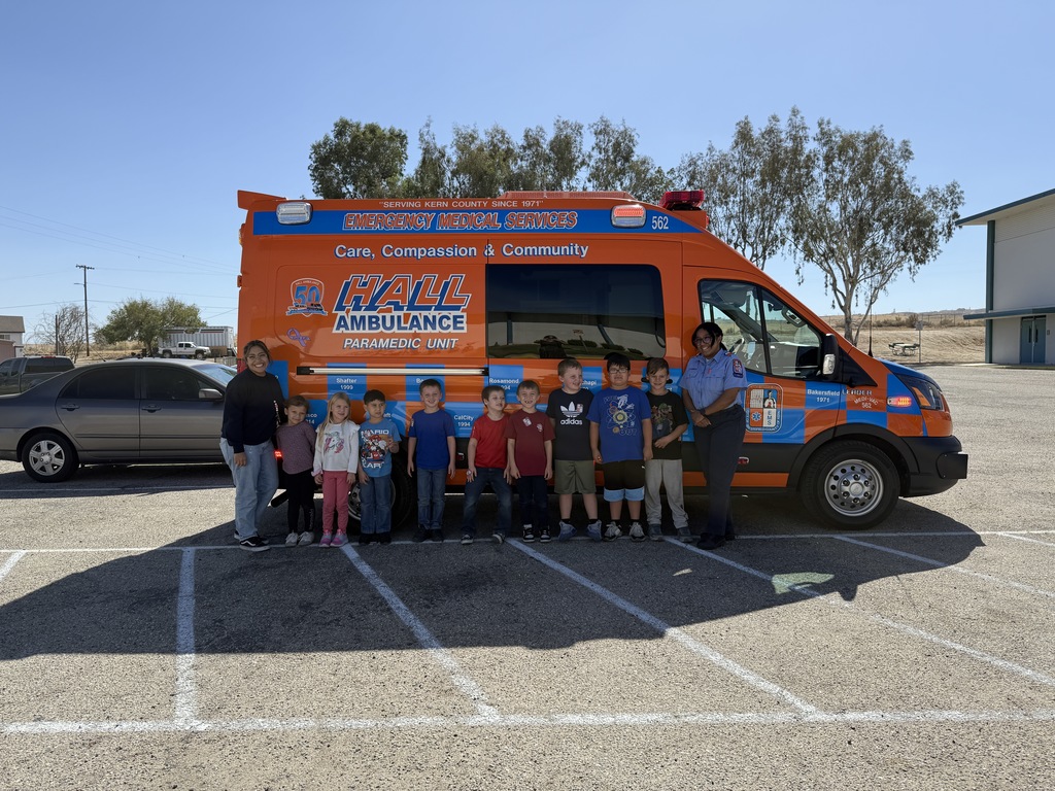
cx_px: 528
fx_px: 731
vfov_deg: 56.8
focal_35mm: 24
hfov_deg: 71.6
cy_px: 396
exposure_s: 1/3759
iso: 80
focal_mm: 6.76
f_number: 1.78
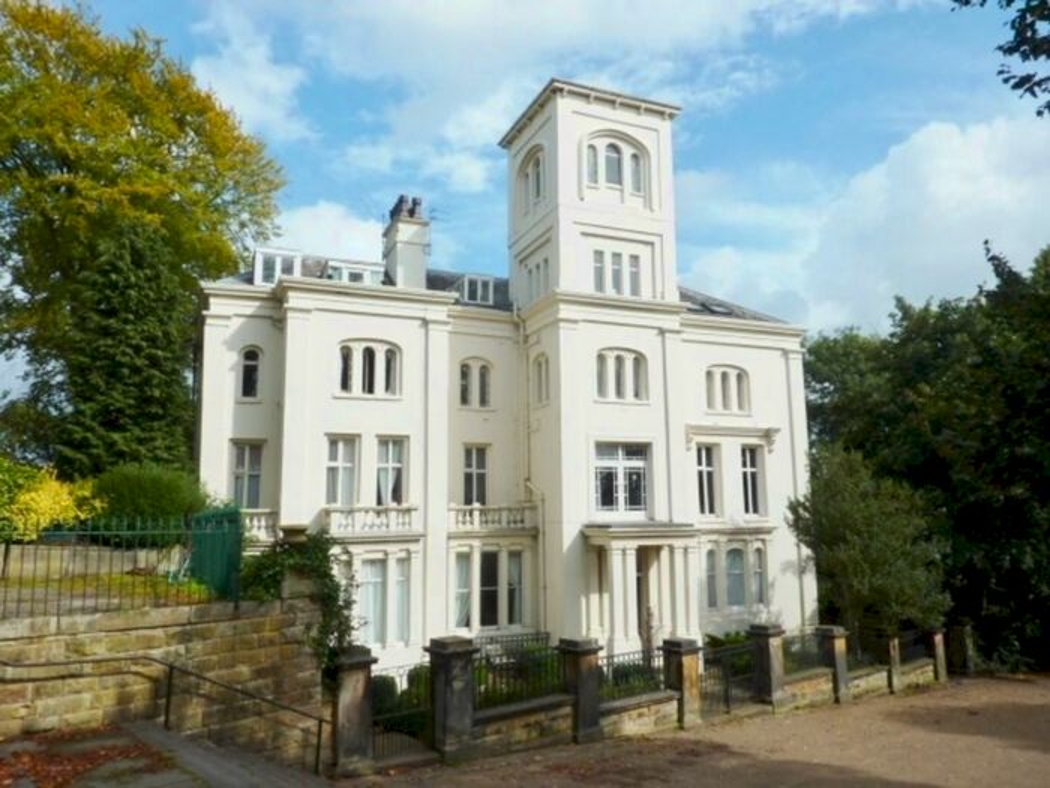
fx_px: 758
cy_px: 394
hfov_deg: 69.4
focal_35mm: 25
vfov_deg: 54.9
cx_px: 525
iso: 80
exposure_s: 1/500
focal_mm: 4.1
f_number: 5.6
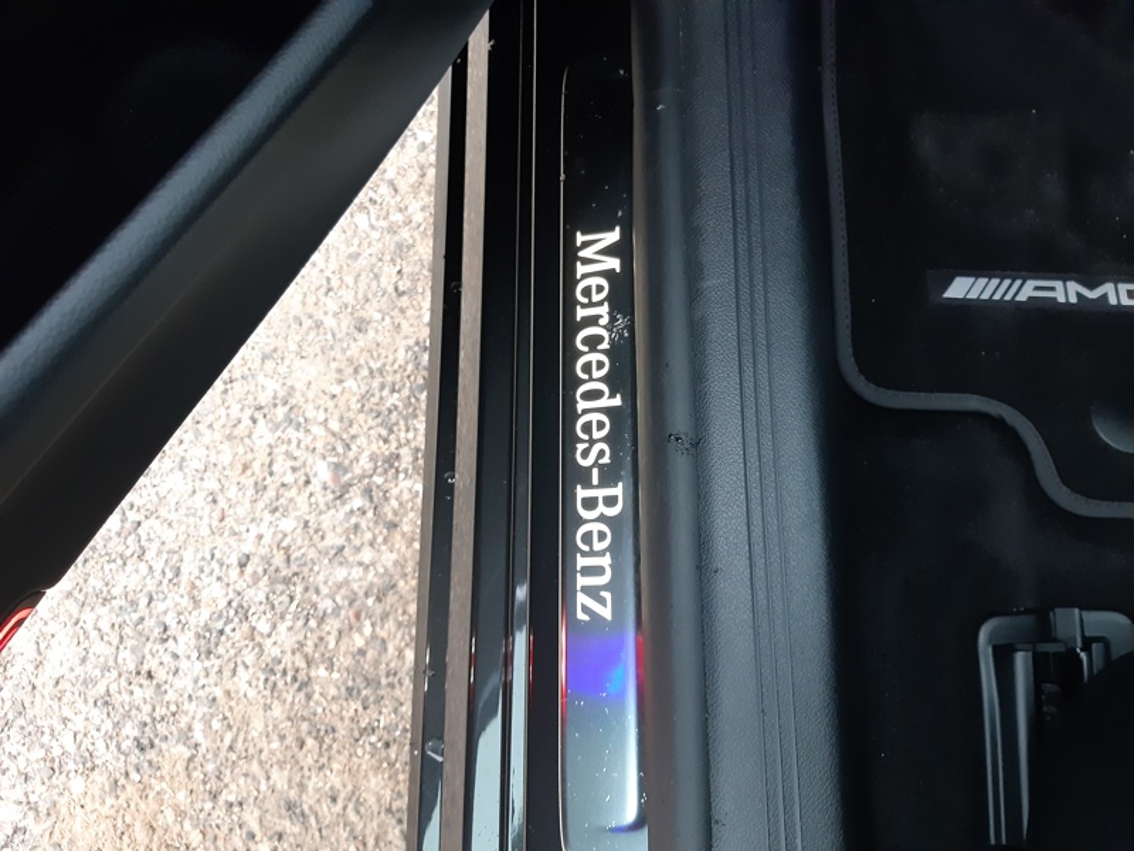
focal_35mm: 26
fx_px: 852
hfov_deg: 67.3
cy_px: 426
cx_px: 567
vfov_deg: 53.1
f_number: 1.7
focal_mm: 3.92
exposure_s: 1/50
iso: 250
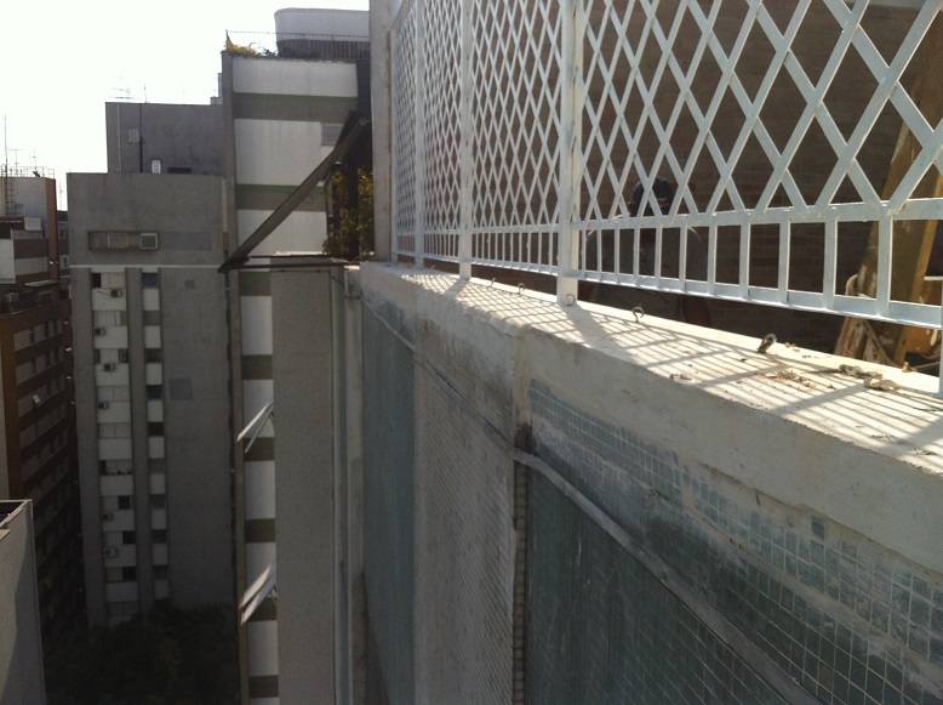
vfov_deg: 40.6
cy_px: 352
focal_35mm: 35
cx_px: 472
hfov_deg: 52.7
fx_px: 952
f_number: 2.8
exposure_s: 1/1371
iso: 80
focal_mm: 3.85
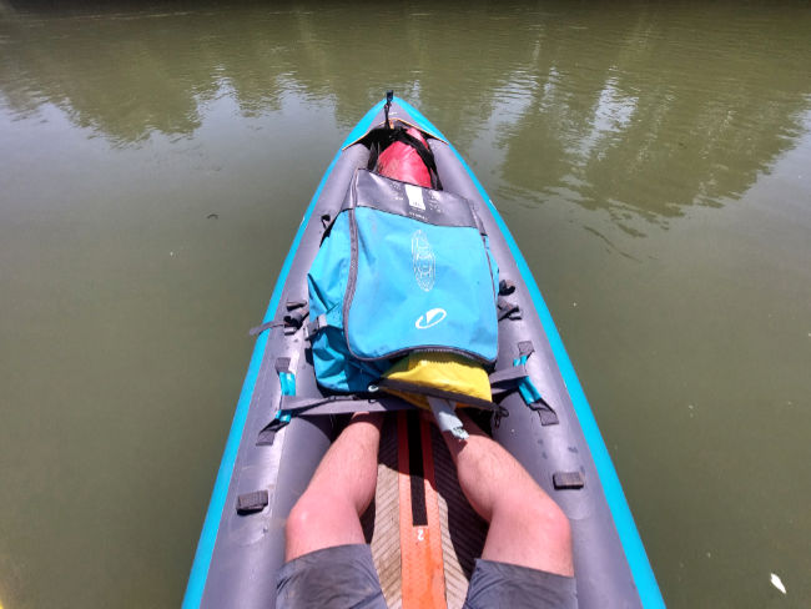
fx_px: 305
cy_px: 304
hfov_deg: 106.2
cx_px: 406
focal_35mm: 13
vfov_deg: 90.0
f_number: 2.2
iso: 50
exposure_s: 1/2699
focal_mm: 1.7
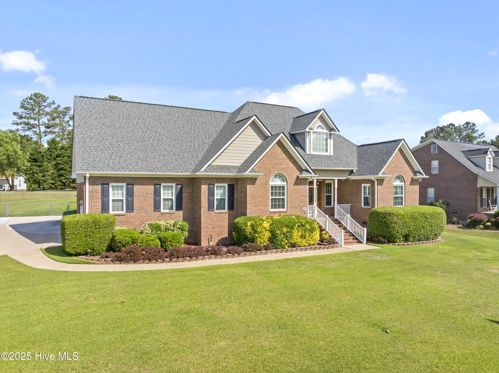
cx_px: 250
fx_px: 346
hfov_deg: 71.6
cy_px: 186
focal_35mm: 24
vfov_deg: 56.8
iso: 100
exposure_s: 1/50
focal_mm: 12.29
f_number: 8
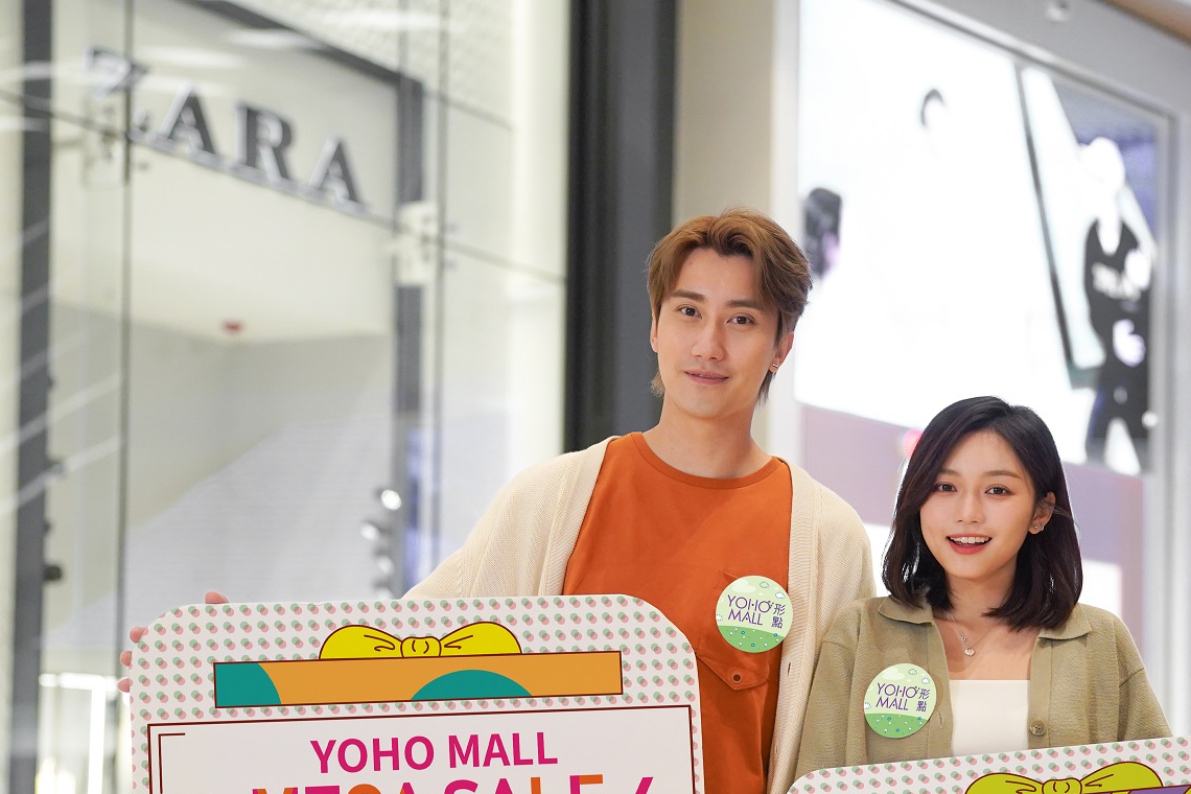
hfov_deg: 23.6
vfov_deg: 15.8
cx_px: 780
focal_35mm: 86
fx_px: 2845
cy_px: 657
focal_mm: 49
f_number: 2.2
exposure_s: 1/500
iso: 1600
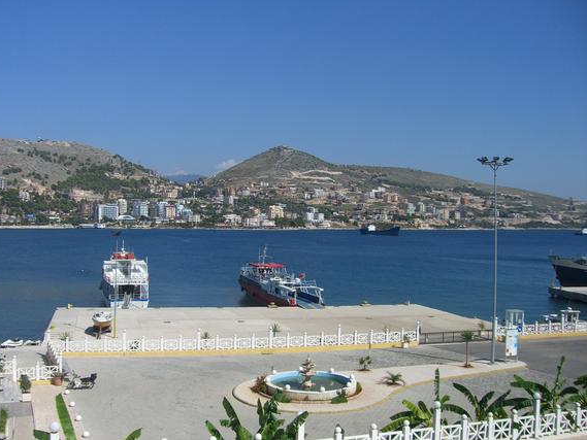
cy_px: 215
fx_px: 661
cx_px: 287
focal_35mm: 39
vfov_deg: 36.8
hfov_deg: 47.9
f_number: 4.3
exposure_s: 1/1250
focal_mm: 6.2
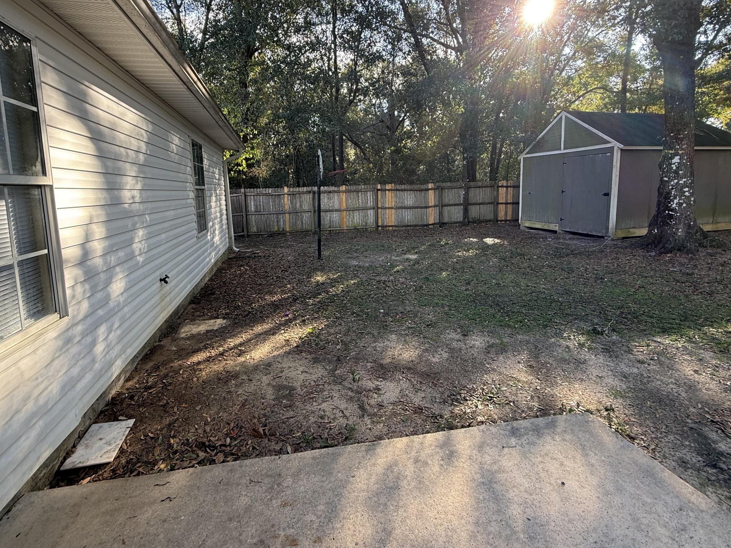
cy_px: 237
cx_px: 354
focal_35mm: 18
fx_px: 380
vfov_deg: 71.3
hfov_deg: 87.7
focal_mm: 2.22
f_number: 2.2
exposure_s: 1/99
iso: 64
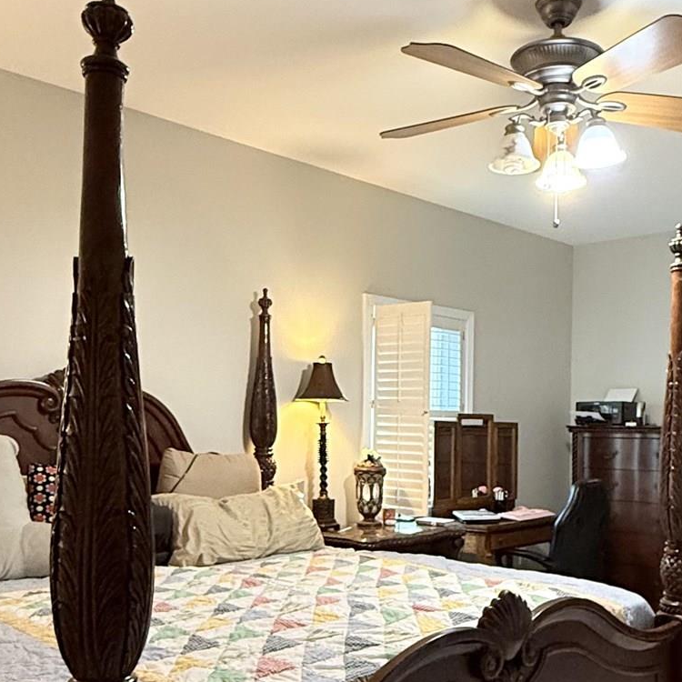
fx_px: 847
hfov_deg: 43.5
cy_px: 437
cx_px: 426
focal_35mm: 38
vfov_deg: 43.4
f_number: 2.2
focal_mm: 2.22
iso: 500
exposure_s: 1/60
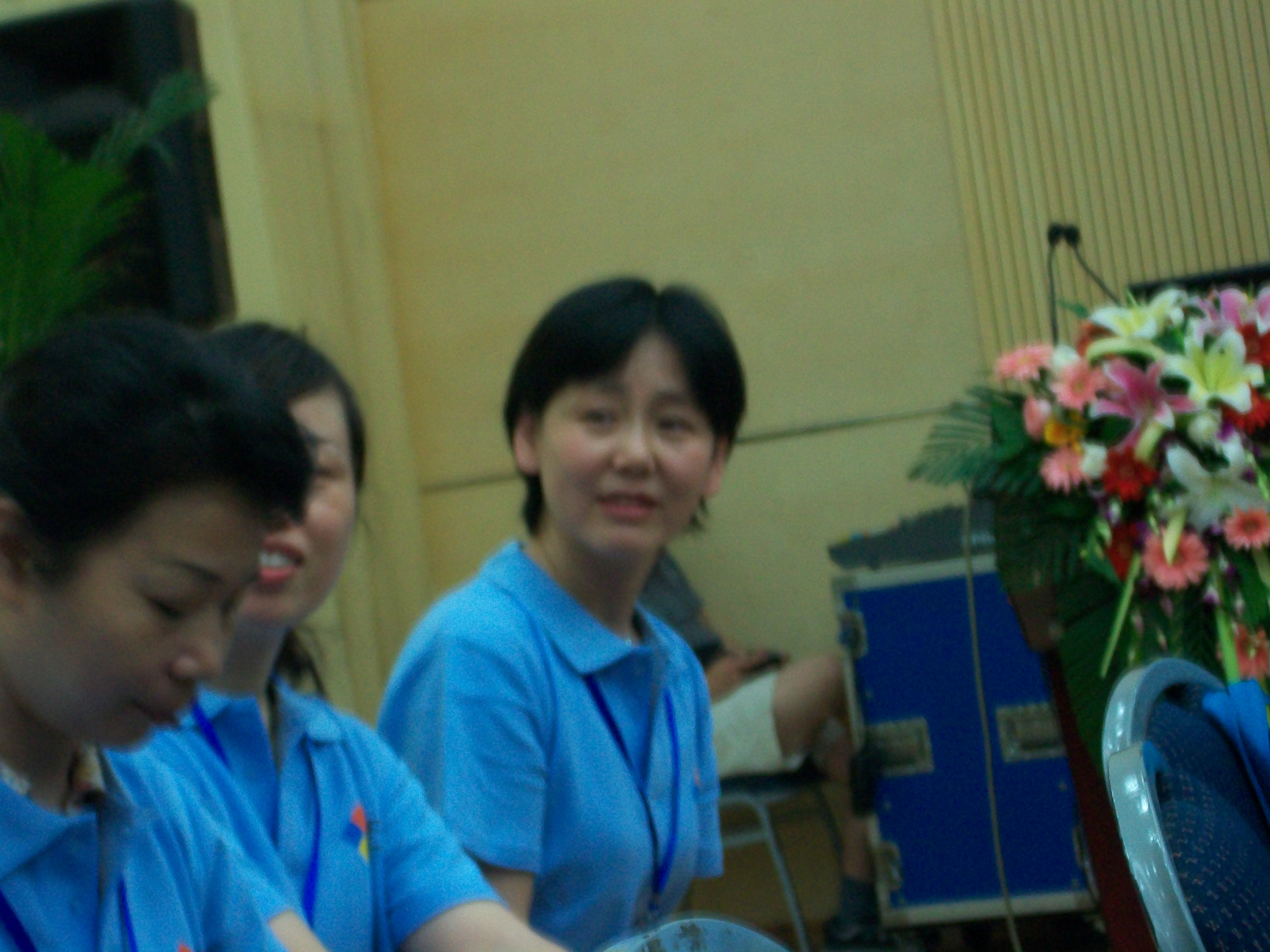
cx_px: 635
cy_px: 476
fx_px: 3742
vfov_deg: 14.5
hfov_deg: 19.3
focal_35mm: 102
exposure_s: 1/8
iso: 160
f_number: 5.1
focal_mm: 17.1
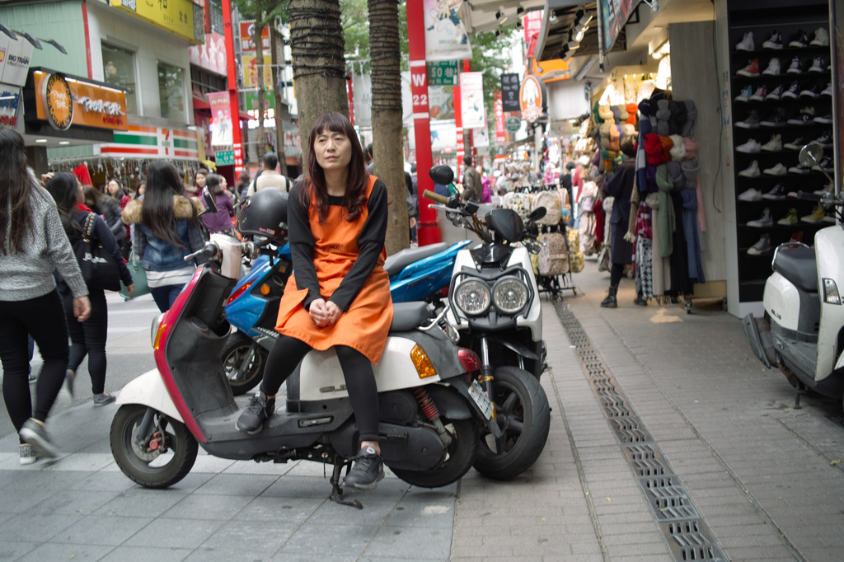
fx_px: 961
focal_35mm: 41
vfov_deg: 32.6
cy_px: 281
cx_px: 422
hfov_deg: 47.4
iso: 100
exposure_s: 1/30
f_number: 2.8
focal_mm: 24.2
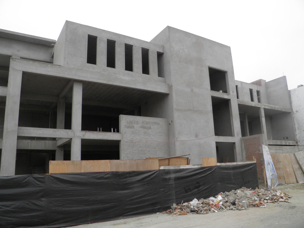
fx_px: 246
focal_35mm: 28
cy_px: 114
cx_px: 152
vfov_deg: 49.7
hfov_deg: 63.4
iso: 50
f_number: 5.7
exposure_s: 1/60
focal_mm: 4.9
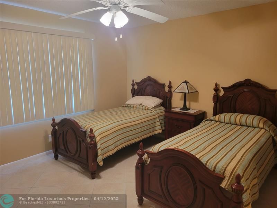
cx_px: 138
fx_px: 208
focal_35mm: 26
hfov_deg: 67.3
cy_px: 104
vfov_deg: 53.1
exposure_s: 1/60
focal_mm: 5.4
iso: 250
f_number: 1.8
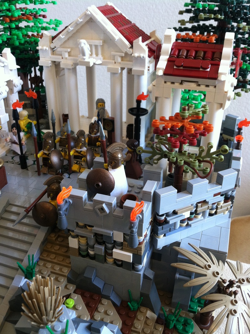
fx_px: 338
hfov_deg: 40.6
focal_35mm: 35
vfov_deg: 52.7
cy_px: 167
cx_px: 125
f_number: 2.8
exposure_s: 1/15
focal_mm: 3.85
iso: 125
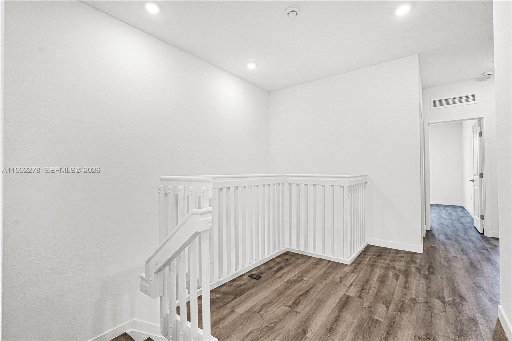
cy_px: 170
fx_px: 227
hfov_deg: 96.7
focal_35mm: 16
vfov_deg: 73.7
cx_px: 256
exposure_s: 1/30
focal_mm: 16
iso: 640
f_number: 8
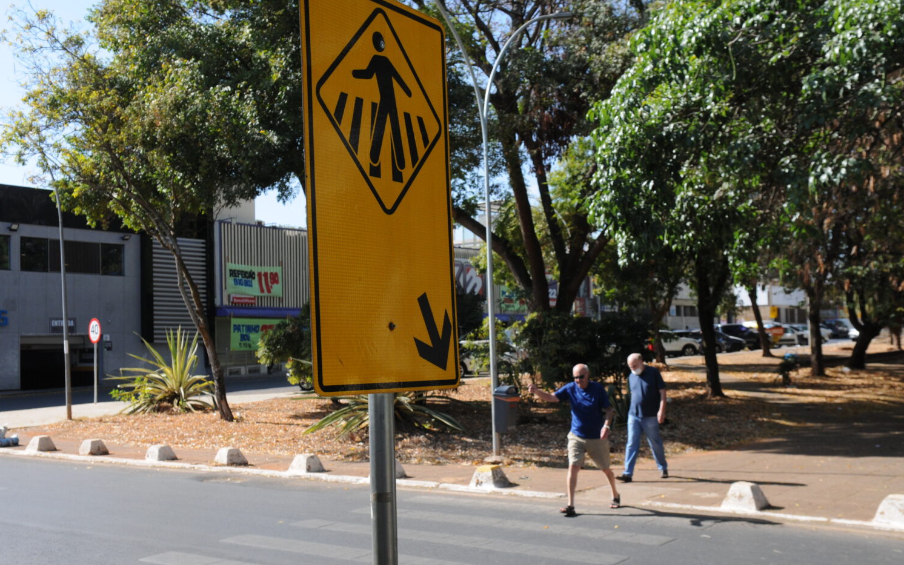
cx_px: 443
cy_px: 303
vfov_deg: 29.2
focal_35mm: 44
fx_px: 1084
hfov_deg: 45.3
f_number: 6.3
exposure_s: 1/640
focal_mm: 28
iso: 400
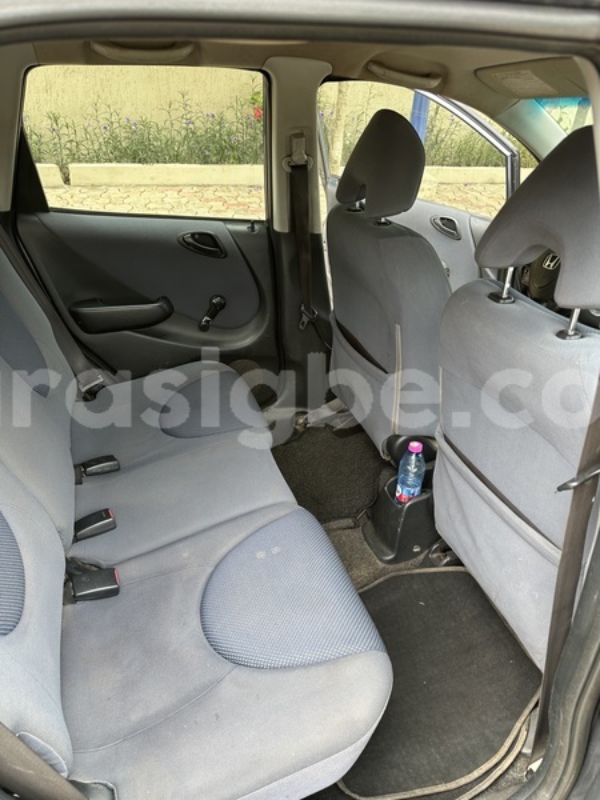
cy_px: 400
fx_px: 555
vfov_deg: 71.6
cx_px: 300
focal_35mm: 24
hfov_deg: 56.8
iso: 64
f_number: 1.78
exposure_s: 1/157
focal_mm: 6.86
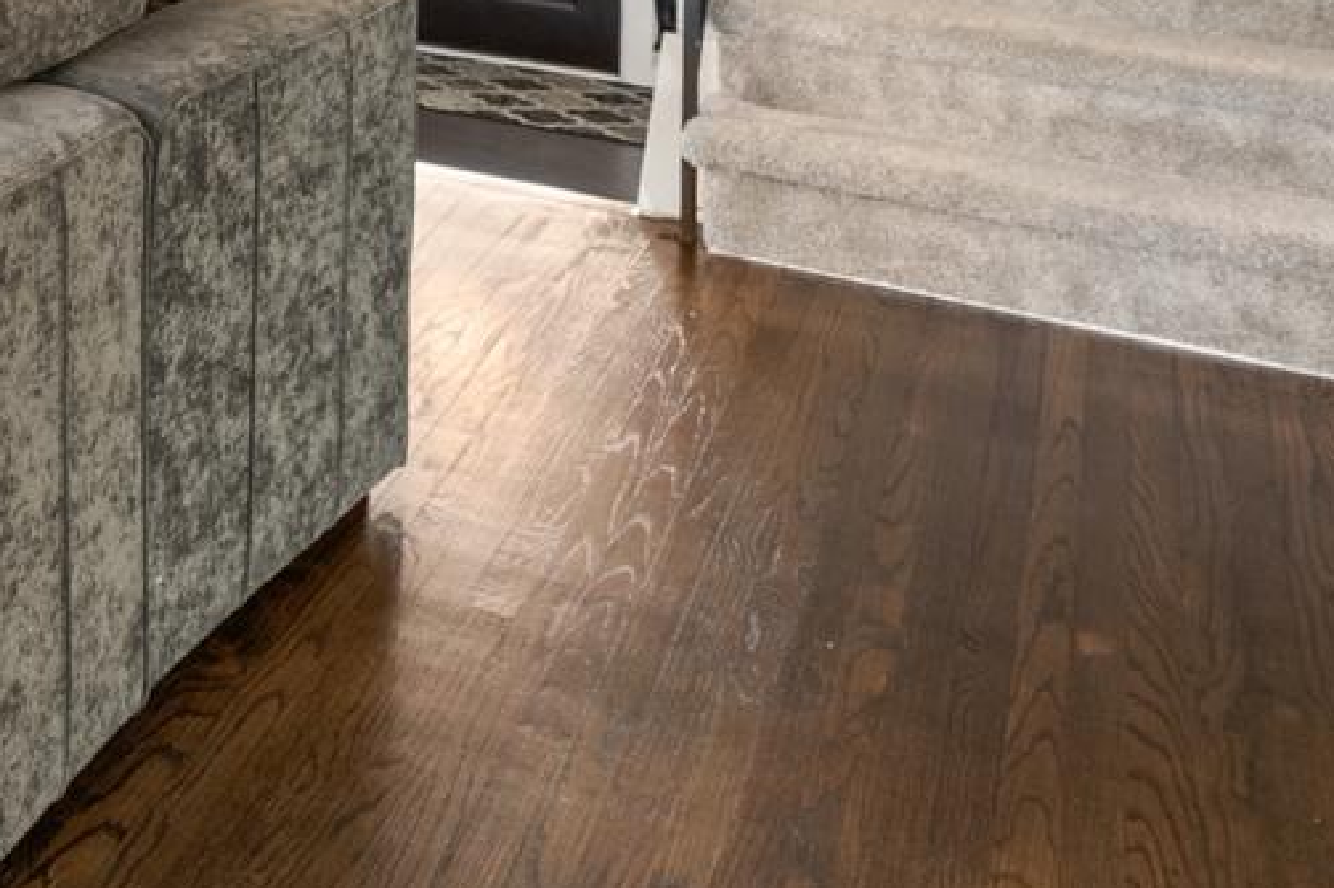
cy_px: -510
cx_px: -814
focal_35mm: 57
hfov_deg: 24.4
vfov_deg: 19.9
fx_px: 2111
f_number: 7.1
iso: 500
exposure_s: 1/5
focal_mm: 14
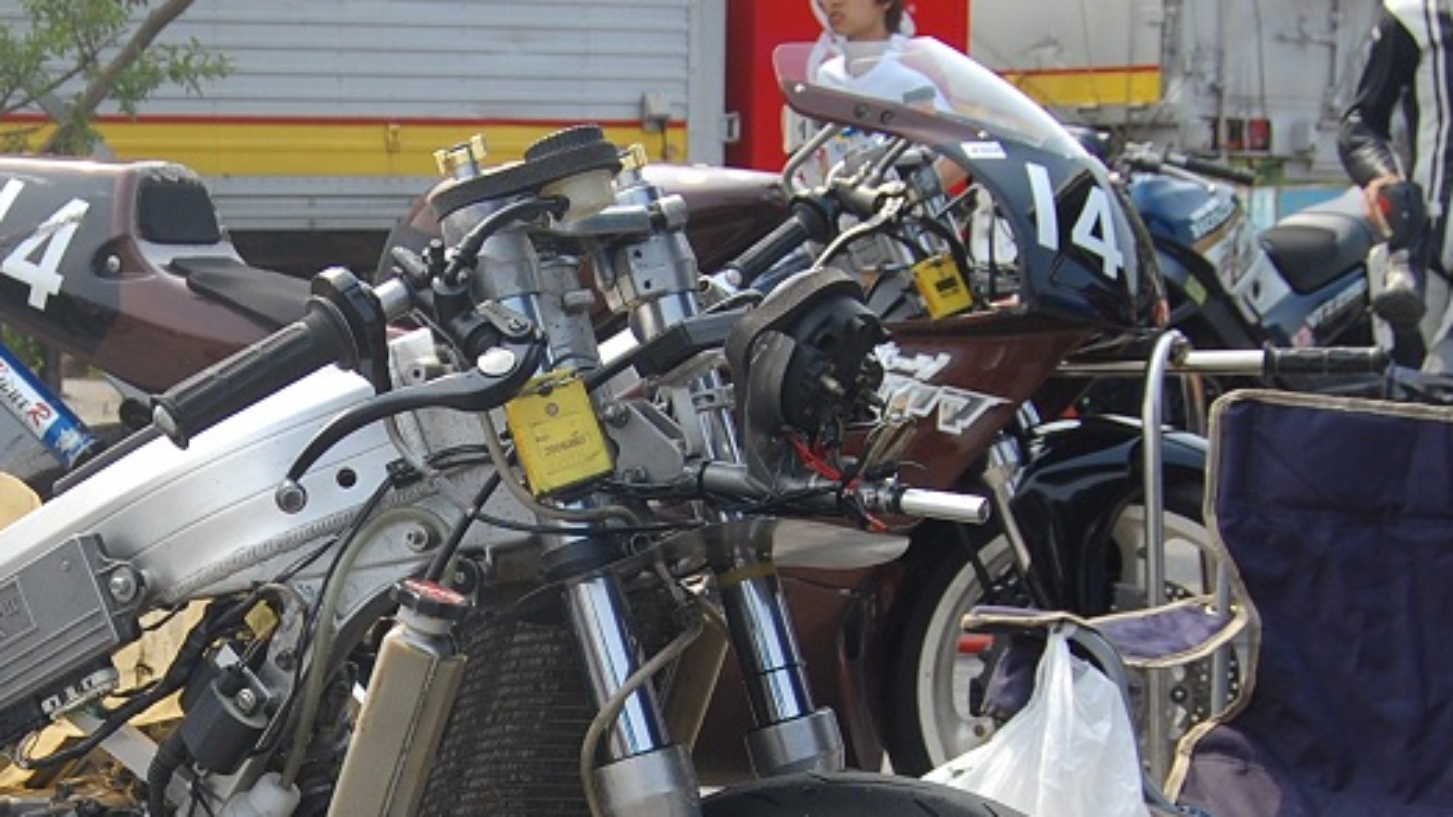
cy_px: 770
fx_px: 3390
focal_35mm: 88
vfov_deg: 13.6
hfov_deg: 23.8
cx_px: 281
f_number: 6.3
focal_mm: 26
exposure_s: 1/320
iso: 200
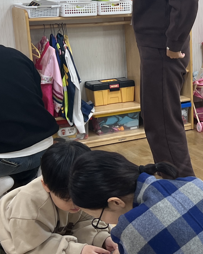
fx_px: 586
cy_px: 148
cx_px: 227
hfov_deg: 18.8
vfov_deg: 24.4
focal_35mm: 78
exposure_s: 1/120
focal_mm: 5.7
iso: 64
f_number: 1.5
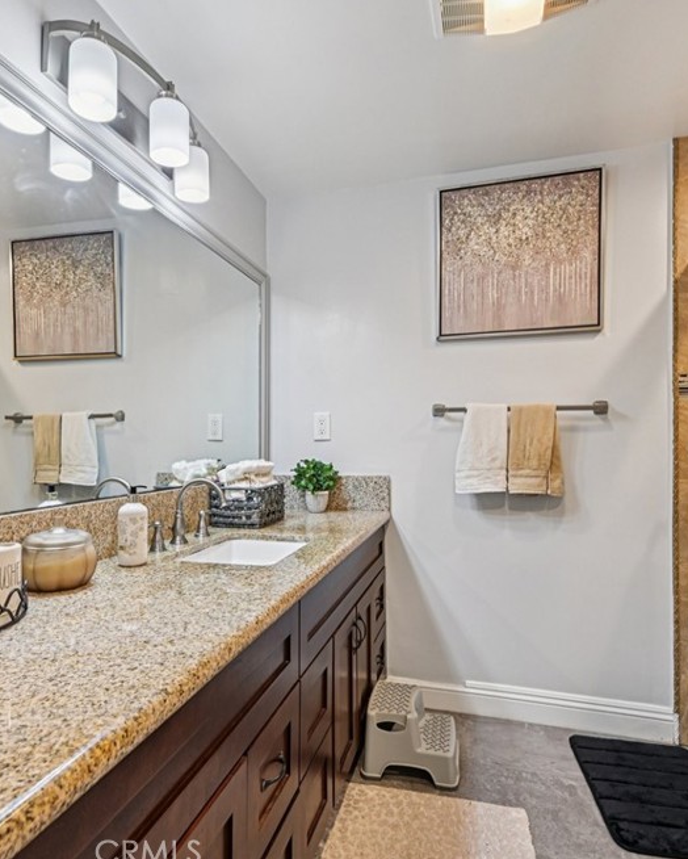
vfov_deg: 75.0
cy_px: 424
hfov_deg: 63.0
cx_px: 305
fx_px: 559
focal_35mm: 22
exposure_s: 1/6
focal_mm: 15
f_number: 8
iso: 250
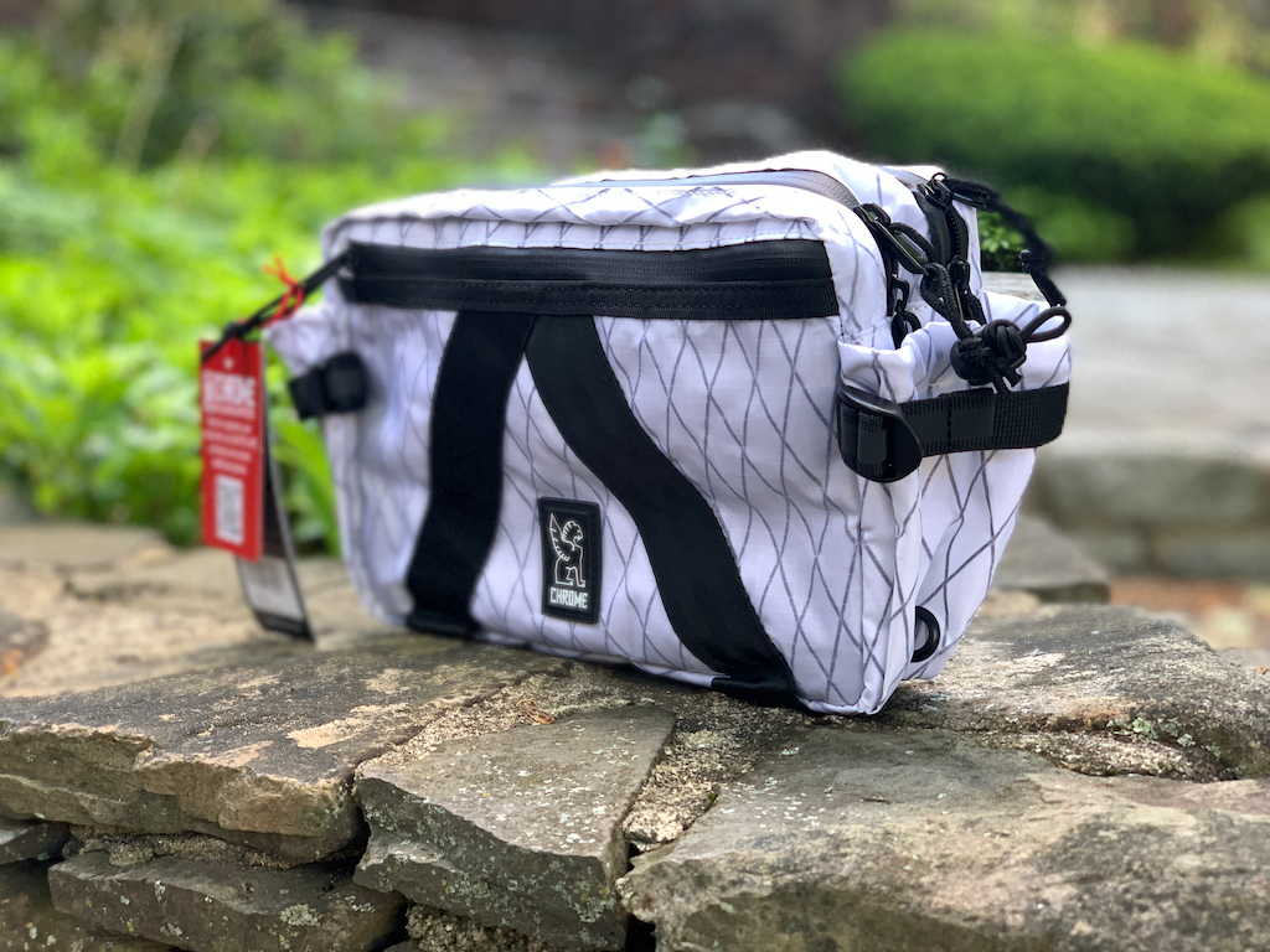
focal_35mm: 52
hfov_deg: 36.8
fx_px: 1908
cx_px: 635
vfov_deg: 28.0
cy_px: 476
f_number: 2.4
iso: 64
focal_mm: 6
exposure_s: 1/122
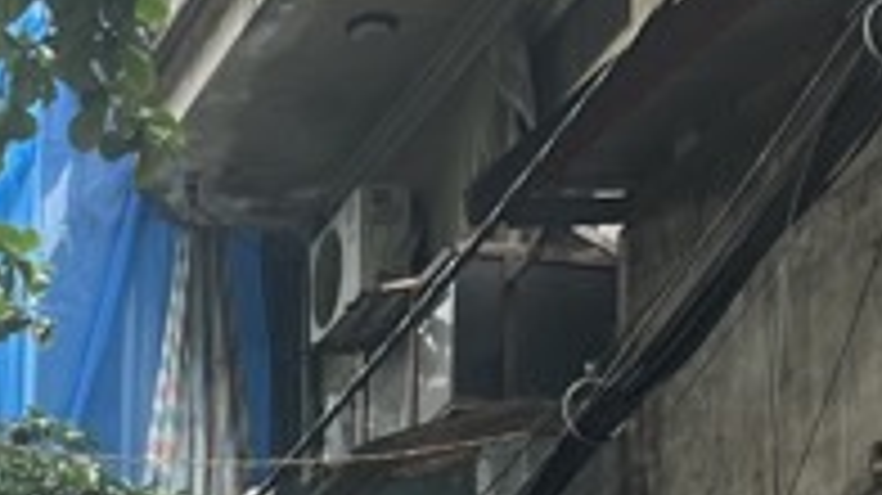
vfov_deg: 7.6
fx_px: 3459
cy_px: 1233
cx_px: -513
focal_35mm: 148
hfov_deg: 13.5
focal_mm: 5.7
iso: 40
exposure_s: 1/121
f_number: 1.5
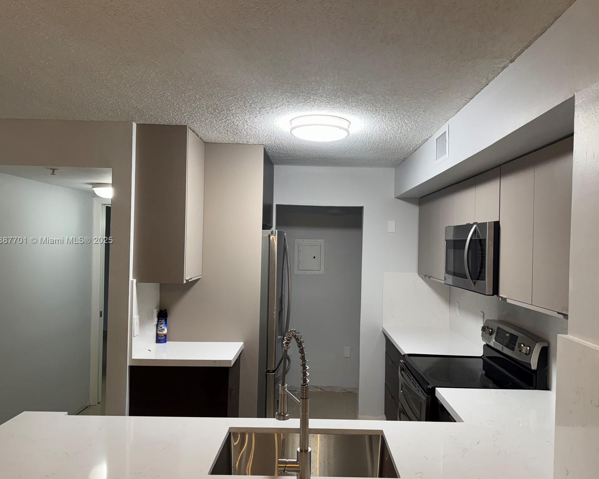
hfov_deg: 66.0
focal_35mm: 26
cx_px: 312
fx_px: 461
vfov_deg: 54.9
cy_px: 241
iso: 200
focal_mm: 6.76
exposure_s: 1/120
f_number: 1.78
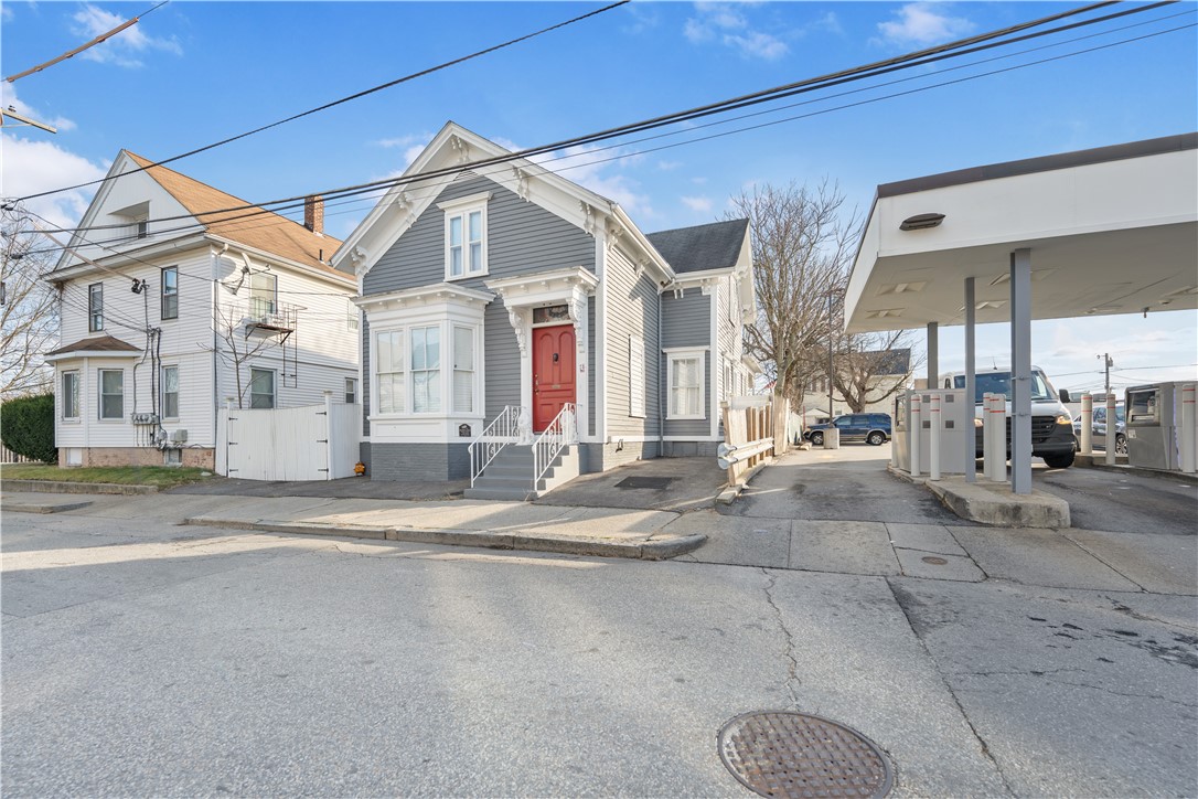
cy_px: 400
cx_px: 599
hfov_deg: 104.3
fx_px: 466
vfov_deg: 81.2
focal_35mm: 14
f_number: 4
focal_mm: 14
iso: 100
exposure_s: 1/640
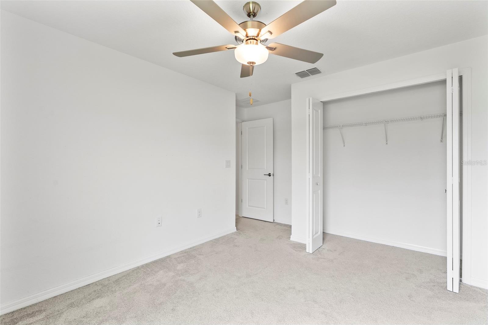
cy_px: 162
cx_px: 244
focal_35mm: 16
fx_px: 217
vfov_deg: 73.8
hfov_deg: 96.7
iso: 400
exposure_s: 1/3
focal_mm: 16
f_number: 8
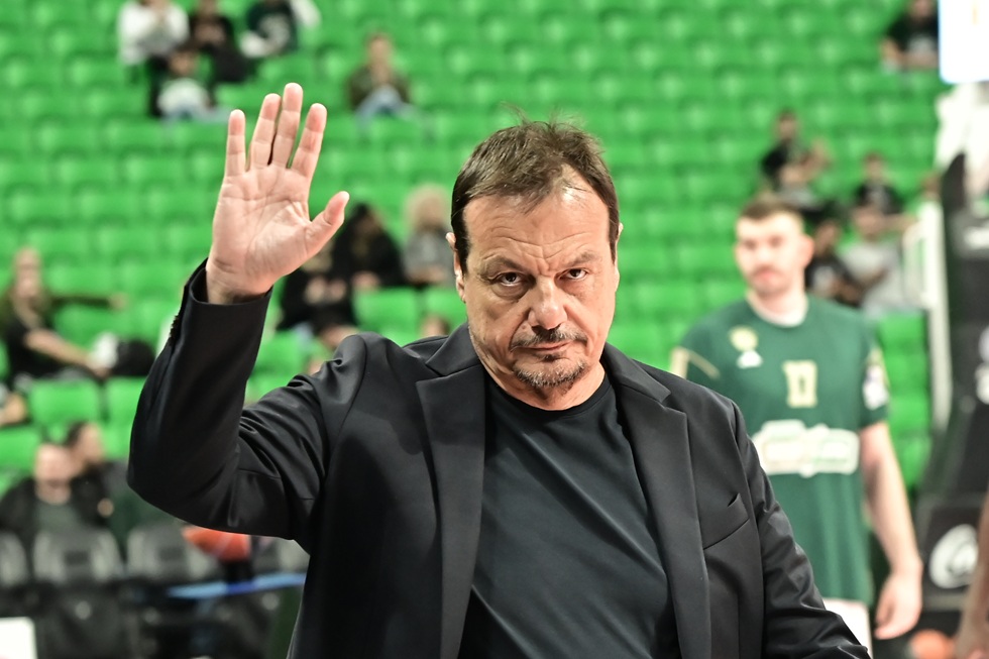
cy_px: 330
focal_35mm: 101
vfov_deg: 13.5
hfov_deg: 20.2
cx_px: 494
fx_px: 2774
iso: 2000
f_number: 4
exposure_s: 1/250
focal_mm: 101
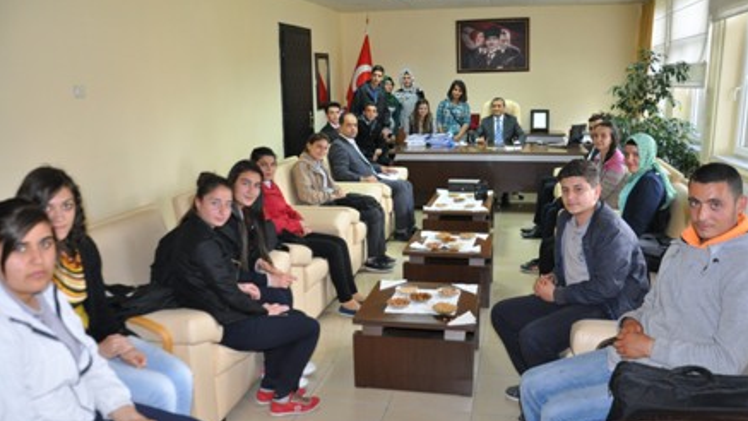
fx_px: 575
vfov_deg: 40.2
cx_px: 382
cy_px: 219
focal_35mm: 29
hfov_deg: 66.0
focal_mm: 18
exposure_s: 1/60
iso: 800
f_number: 3.5
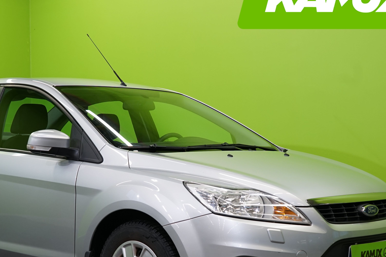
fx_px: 772
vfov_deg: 18.8
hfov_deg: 28.0
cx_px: 141
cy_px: 195
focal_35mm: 72
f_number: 6.3
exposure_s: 1/40
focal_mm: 36
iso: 500
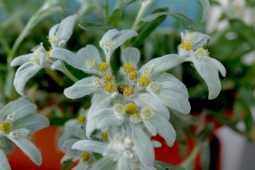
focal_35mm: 50
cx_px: 128
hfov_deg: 39.6
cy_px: 85
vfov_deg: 27.0
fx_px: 354
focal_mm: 50
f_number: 6.3
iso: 100
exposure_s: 1/60
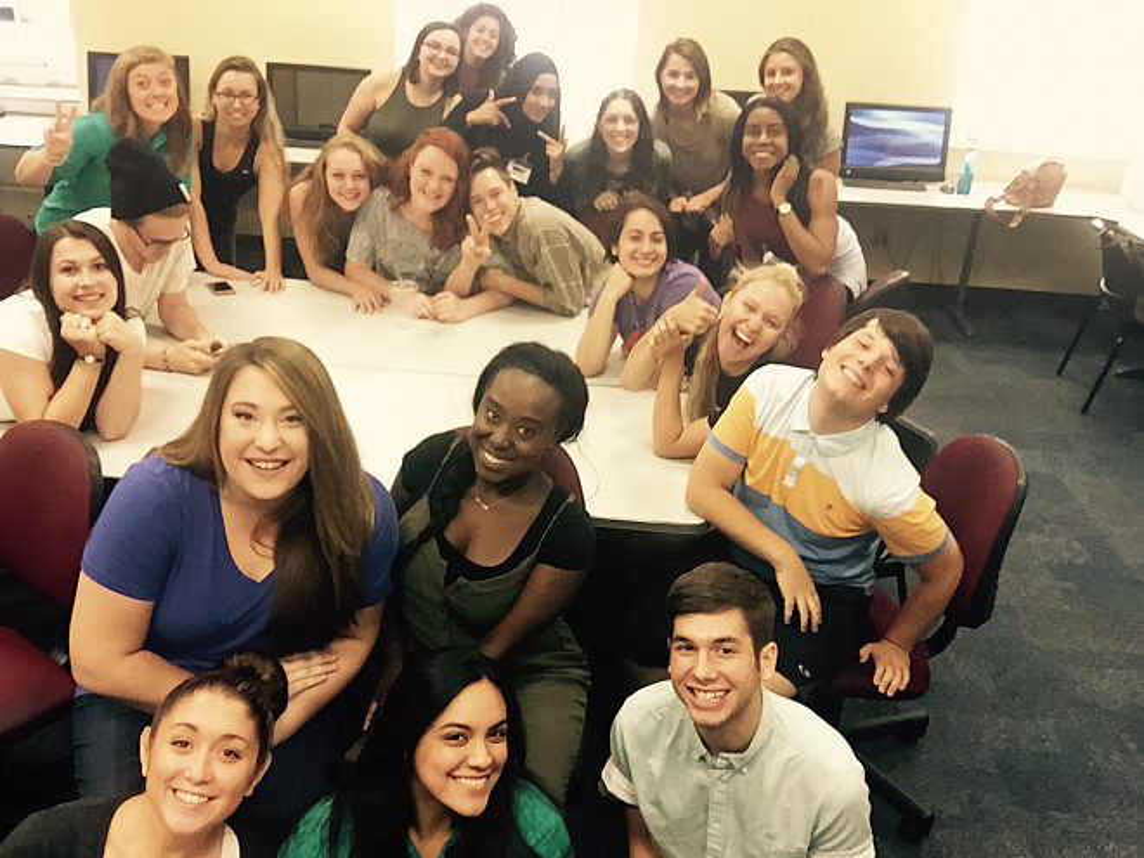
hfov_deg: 58.4
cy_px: 429
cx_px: 572
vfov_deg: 45.4
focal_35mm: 31
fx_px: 1024
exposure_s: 1/30
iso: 125
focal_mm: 2.65
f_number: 2.2
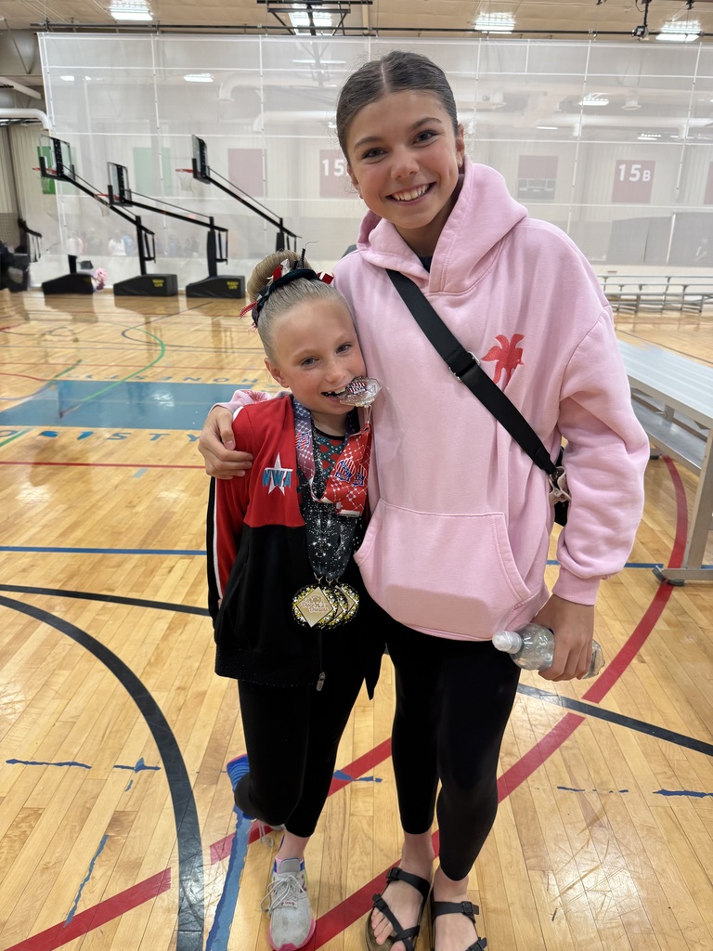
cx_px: 356
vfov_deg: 71.6
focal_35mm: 24
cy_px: 476
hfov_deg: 56.8
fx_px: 659
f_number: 1.78
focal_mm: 6.76
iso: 125
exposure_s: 1/60
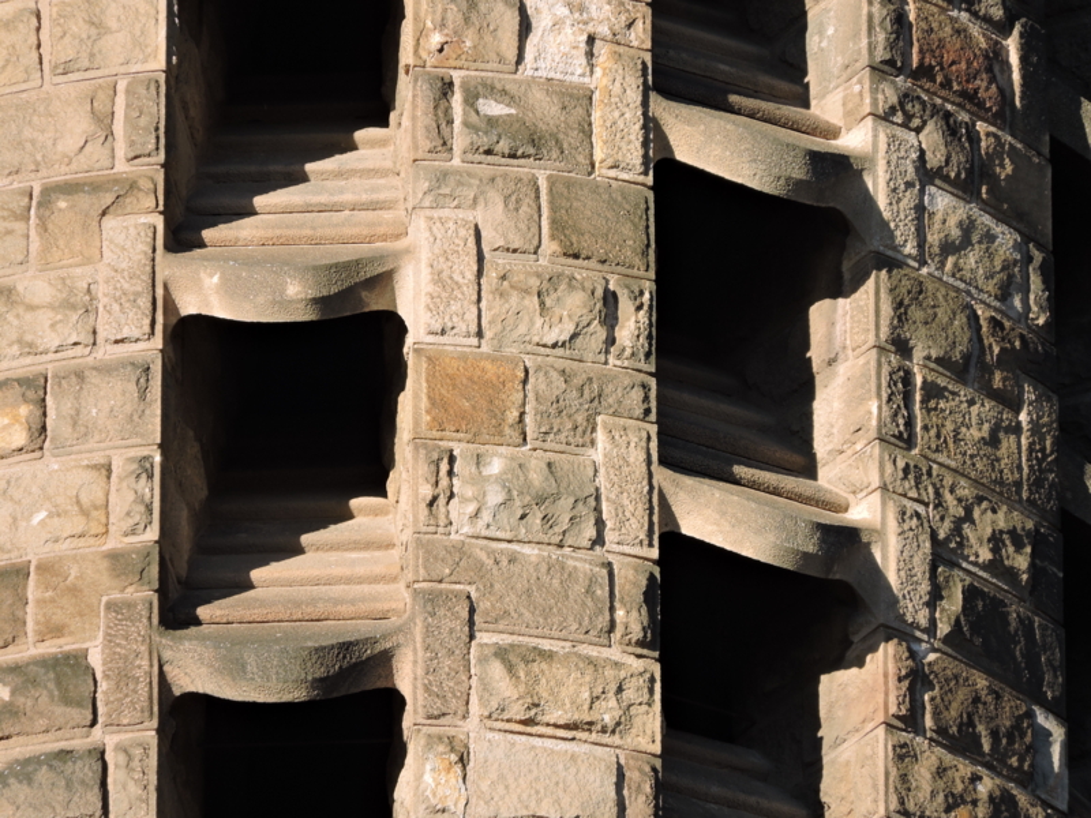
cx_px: 546
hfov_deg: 2.2
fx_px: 28365
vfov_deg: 1.7
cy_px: 409
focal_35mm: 900
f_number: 5.6
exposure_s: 1/320
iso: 100
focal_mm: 161.2
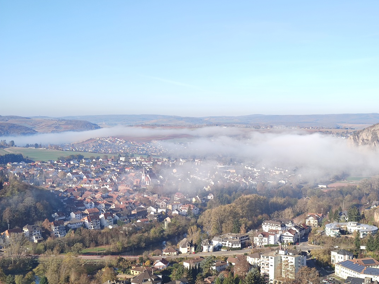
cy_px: 127
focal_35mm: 46
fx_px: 504
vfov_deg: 31.5
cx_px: 212
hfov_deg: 41.2
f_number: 2
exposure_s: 1/1000
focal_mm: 8.16
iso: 100
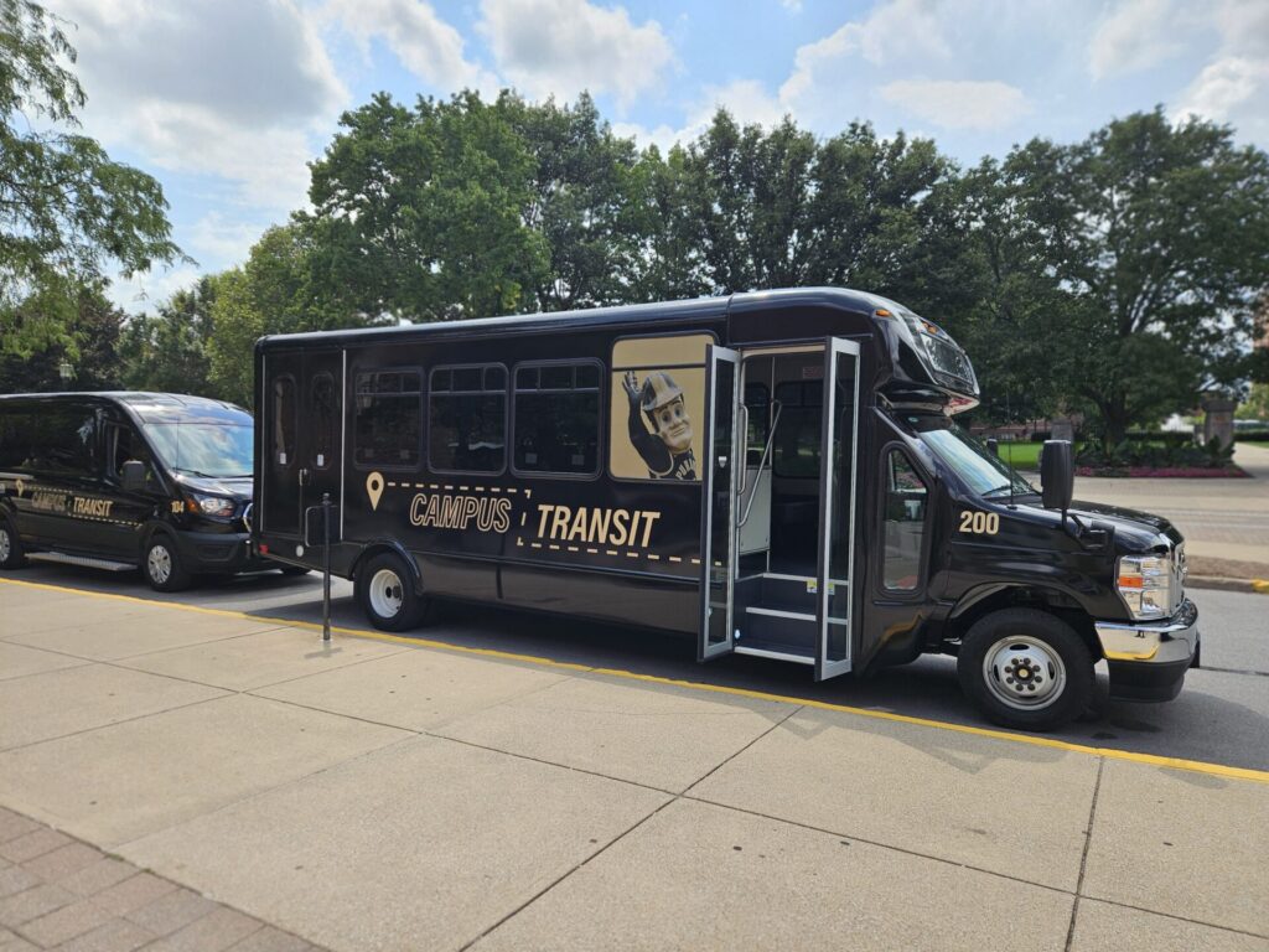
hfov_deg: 73.9
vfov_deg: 58.9
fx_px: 843
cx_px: 634
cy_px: 476
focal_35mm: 23
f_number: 1.8
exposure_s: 1/1686
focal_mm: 5.4
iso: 25
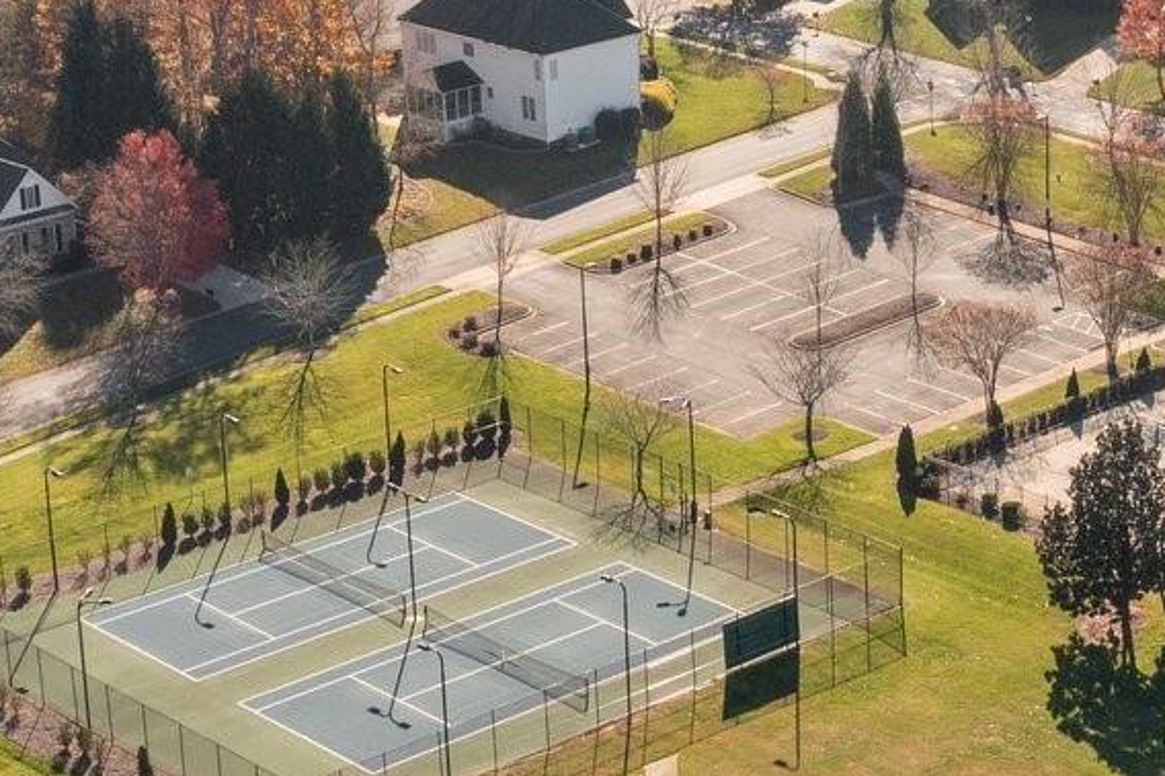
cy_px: 341
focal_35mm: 101
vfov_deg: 13.5
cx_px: 905
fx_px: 3266
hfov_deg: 20.0
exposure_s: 1/500
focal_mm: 10.26
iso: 100
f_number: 6.3
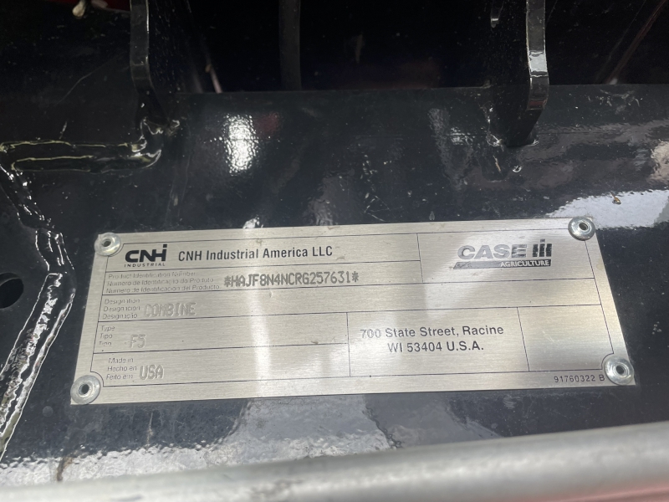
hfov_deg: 67.3
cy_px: 251
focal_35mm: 26
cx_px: 334
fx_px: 502
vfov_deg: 53.1
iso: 40
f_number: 1.6
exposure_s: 1/121
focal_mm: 4.2
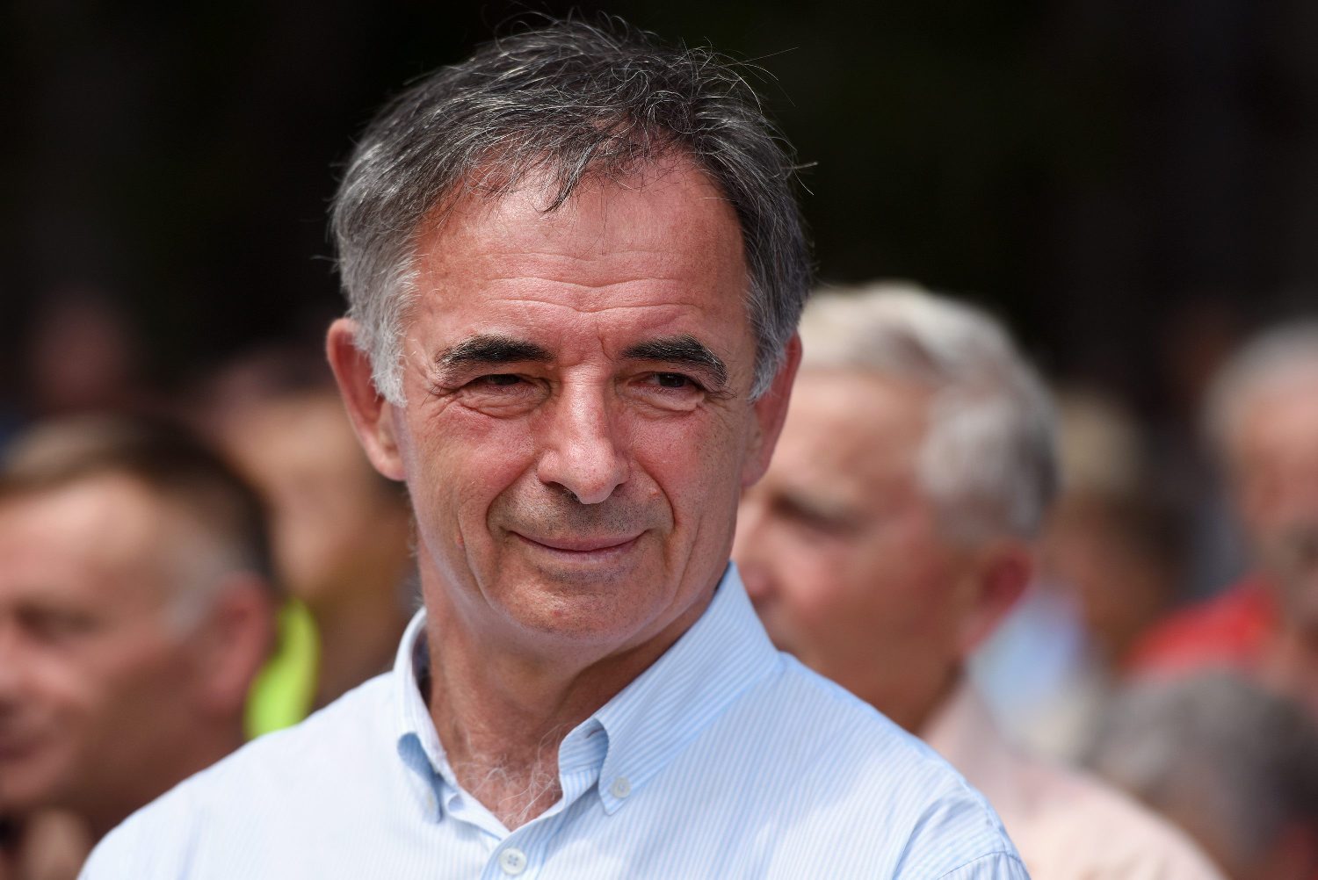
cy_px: 440
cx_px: 659
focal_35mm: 200
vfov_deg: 6.9
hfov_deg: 10.3
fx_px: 7326
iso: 250
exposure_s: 1/1600
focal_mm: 200
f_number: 3.5
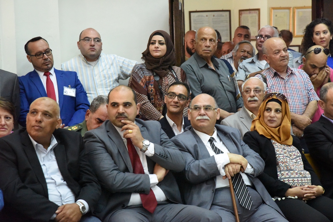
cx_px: 166
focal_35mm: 120
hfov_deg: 17.1
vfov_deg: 11.4
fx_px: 1110
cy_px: 111
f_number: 8
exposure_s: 1/250
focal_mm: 120
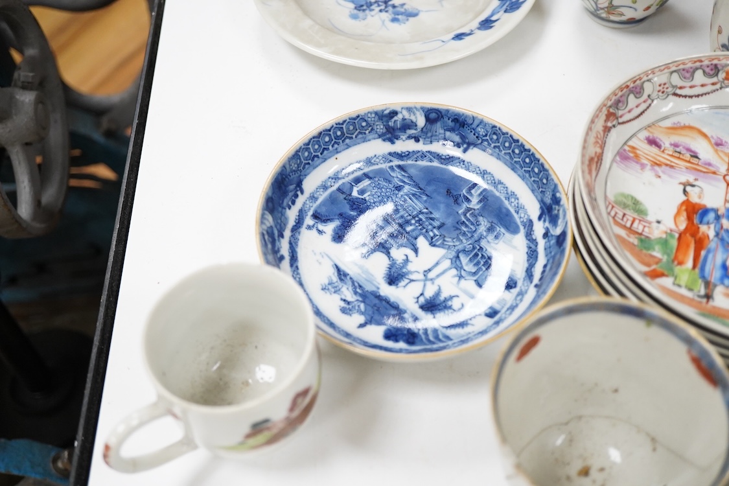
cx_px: 364
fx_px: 911
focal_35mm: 45
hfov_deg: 43.6
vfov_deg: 29.9
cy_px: 243
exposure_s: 1/250
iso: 2500
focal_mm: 30
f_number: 4
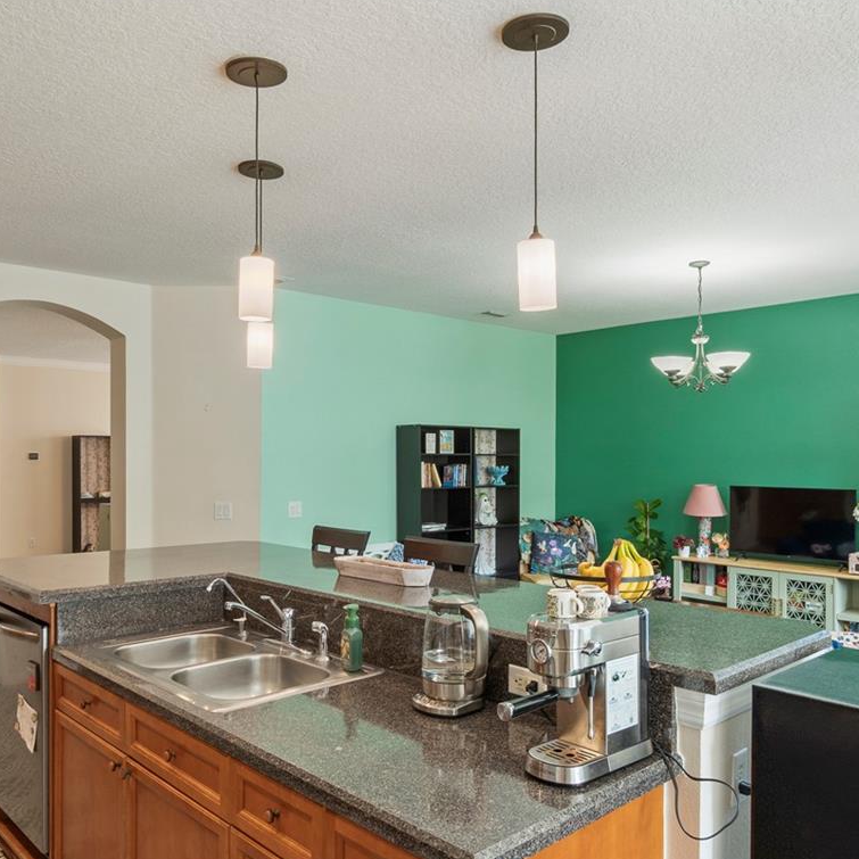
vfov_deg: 59.0
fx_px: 758
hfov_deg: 59.1
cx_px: 413
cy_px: 463
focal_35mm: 27
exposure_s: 1/5
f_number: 7.1
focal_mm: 10
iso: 320
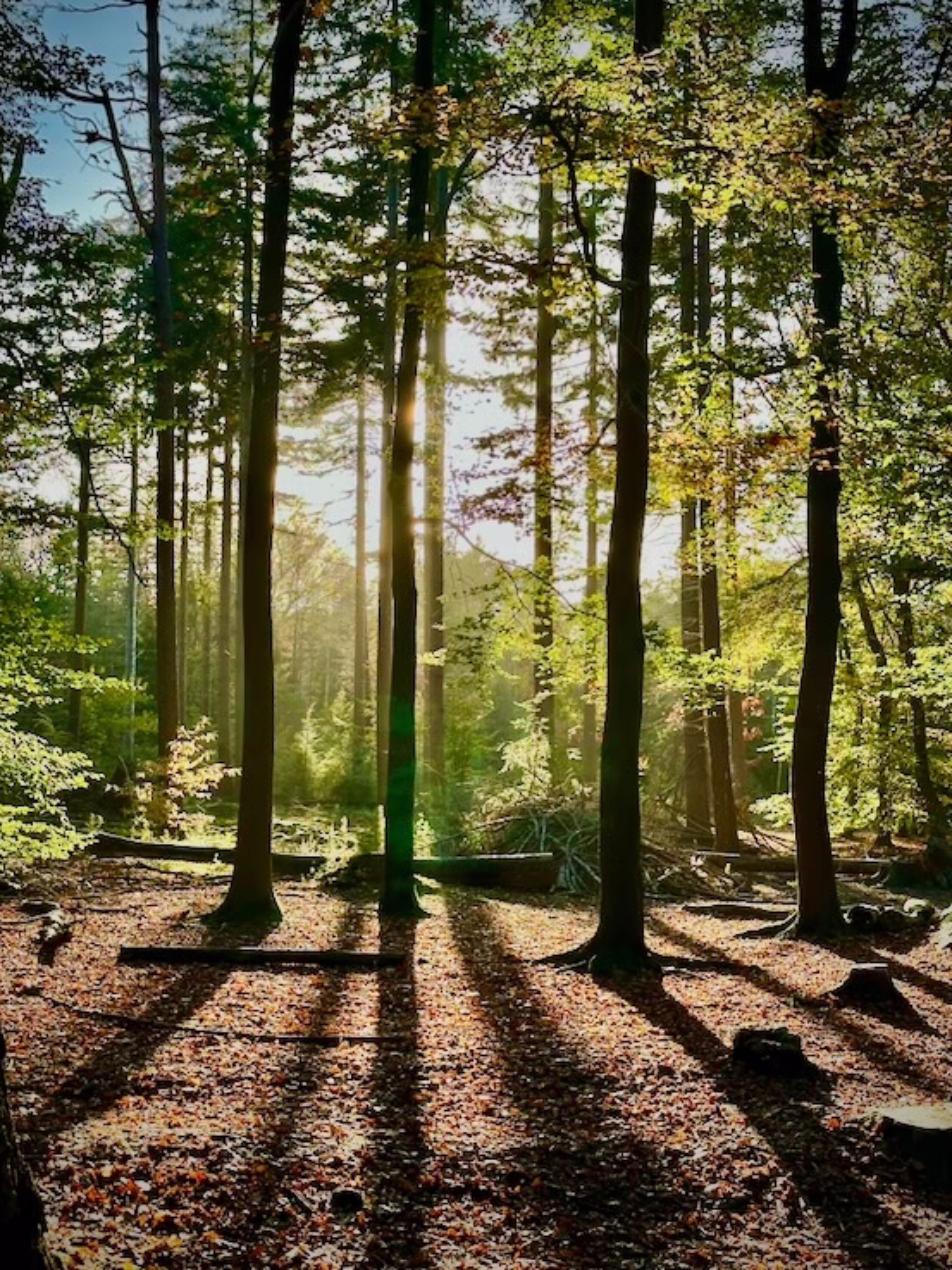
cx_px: 458
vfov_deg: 38.2
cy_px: 622
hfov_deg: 29.1
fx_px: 1833
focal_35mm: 50
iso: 64
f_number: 1.78
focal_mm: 6.86
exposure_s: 1/1050
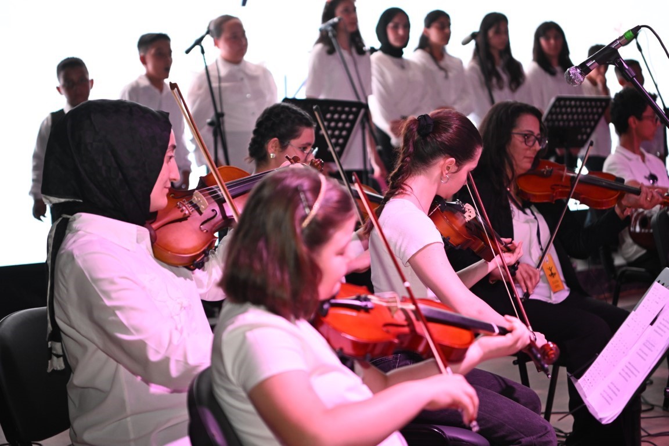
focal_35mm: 70
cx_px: 334
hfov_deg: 28.8
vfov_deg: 19.5
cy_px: 223
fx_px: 1301
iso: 2000
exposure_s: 1/200
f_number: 2.8
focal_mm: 70
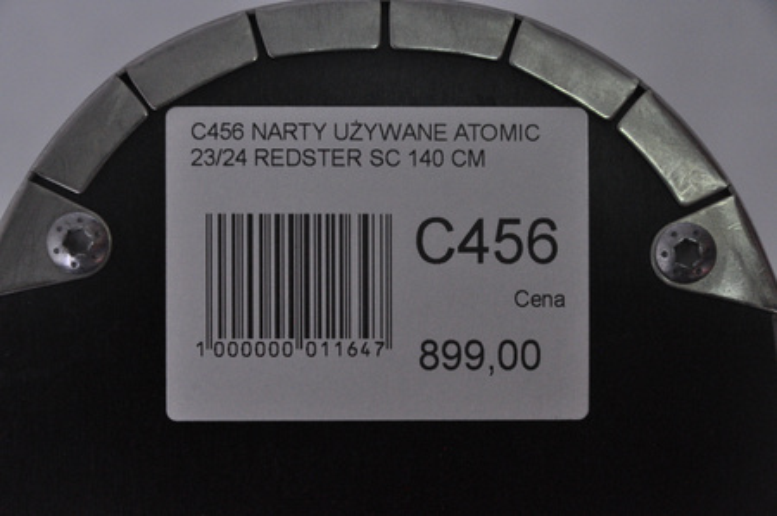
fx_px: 3396
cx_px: 388
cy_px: 258
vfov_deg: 8.7
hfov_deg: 13.1
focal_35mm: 158
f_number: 9.5
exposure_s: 1/125
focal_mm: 105
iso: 3200
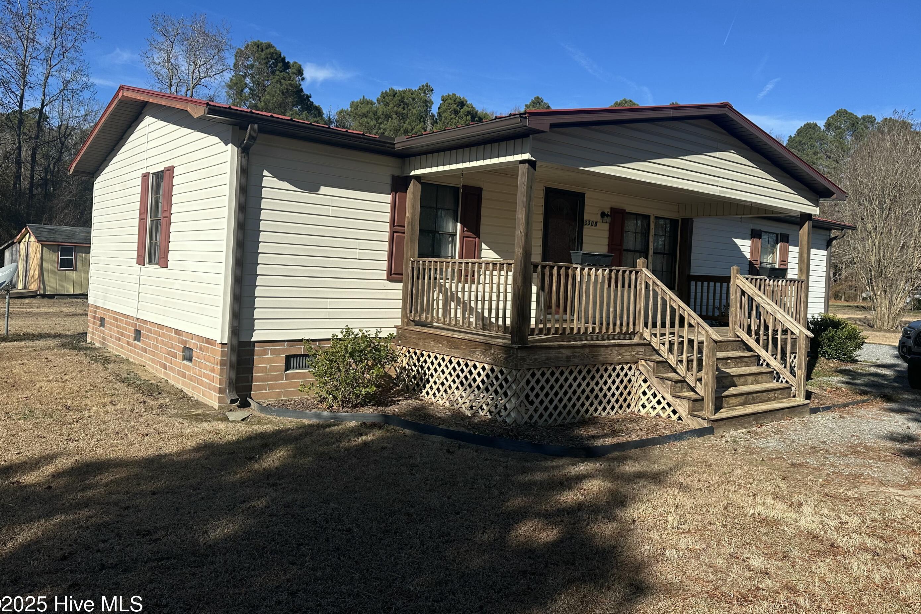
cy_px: 265
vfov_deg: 47.8
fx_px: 691
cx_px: 482
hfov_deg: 67.4
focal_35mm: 27
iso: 80
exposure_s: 1/5000
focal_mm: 6.86
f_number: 1.78
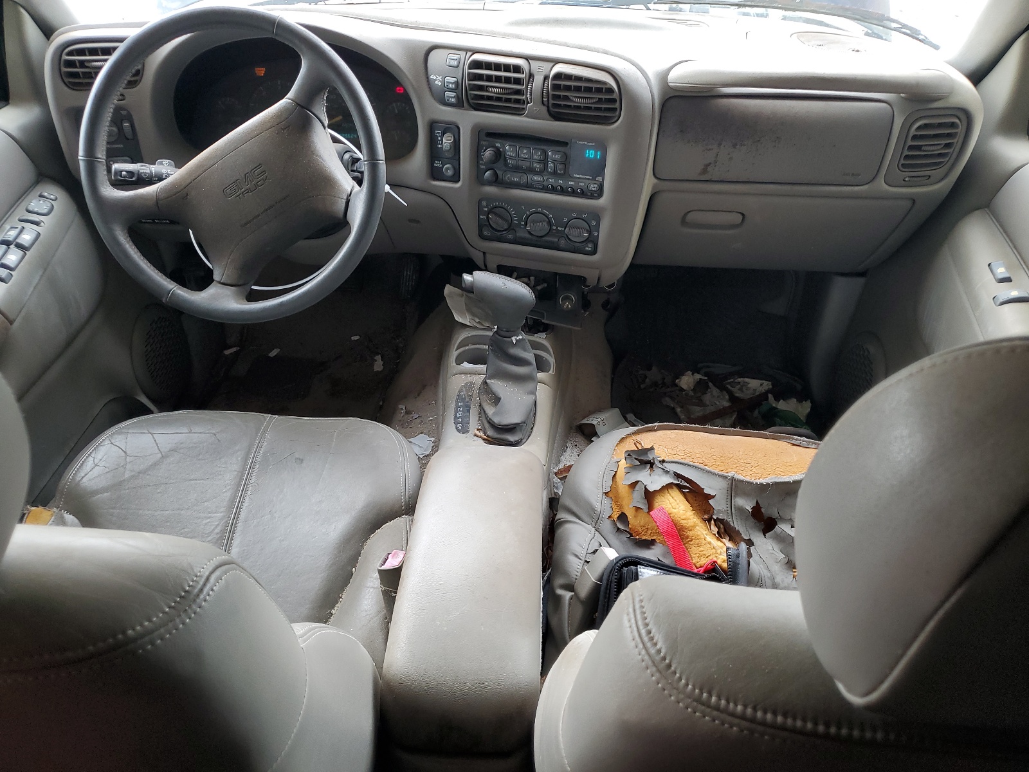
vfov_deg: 53.1
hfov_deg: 67.3
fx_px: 773
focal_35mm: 26
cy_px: 386
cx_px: 514
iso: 65
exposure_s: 1/60.2
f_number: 1.5
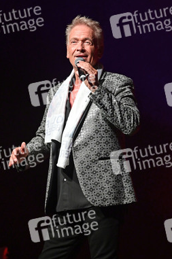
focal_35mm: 210
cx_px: 83
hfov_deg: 6.5
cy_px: 124
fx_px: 1509
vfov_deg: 9.8
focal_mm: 200
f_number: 6.3
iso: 4000
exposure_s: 1/500
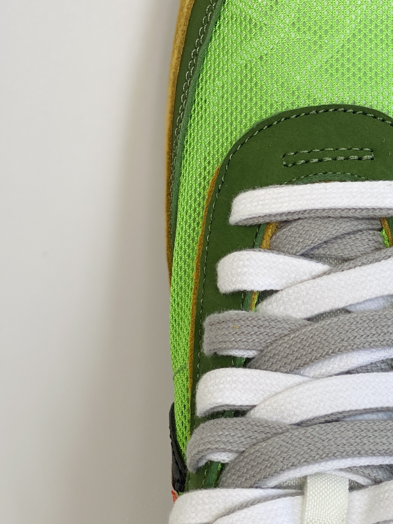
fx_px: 1650
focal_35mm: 109
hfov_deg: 13.5
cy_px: 234
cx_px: 332
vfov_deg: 18.0
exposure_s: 1/100
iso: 40
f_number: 2
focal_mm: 6
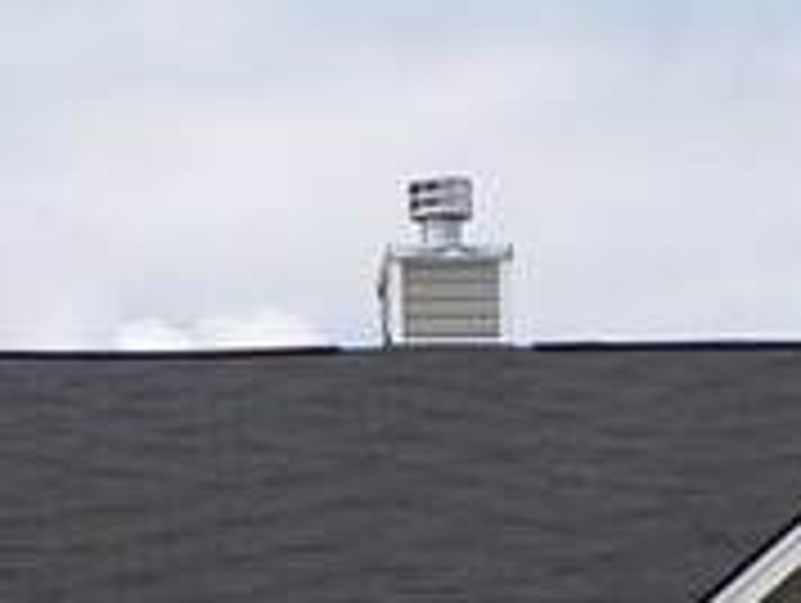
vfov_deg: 7.8
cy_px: 1143
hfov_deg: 10.7
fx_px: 4263
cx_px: 504
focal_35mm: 184
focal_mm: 5.8
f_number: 4.8
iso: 100
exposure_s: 1/640
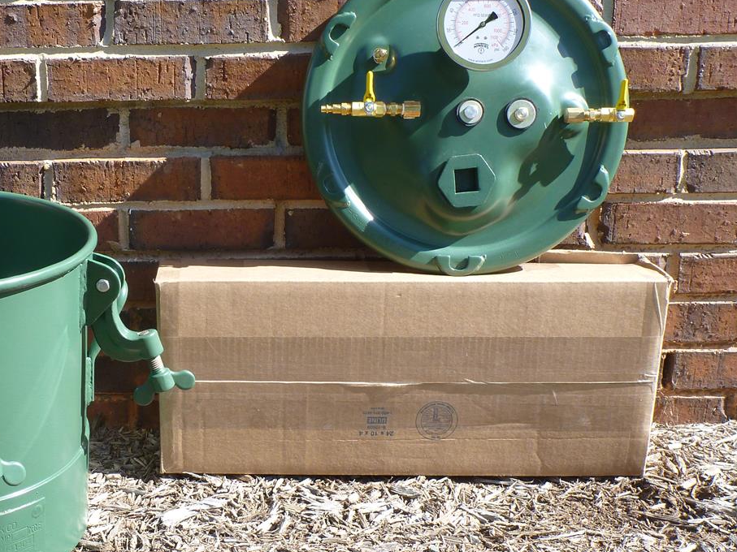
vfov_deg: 27.0
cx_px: 156
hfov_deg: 34.5
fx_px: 1150
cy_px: 300
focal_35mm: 54
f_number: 3.7
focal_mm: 6
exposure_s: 1/200
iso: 100
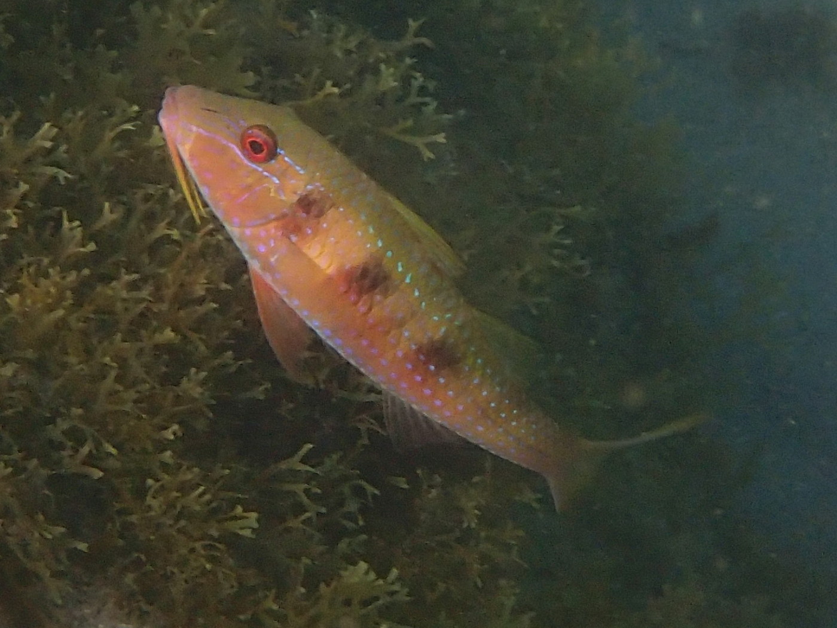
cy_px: 314
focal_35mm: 100
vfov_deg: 14.8
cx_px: 418
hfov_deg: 19.6
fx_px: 2418
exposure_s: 1/250
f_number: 6.3
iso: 200
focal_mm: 18
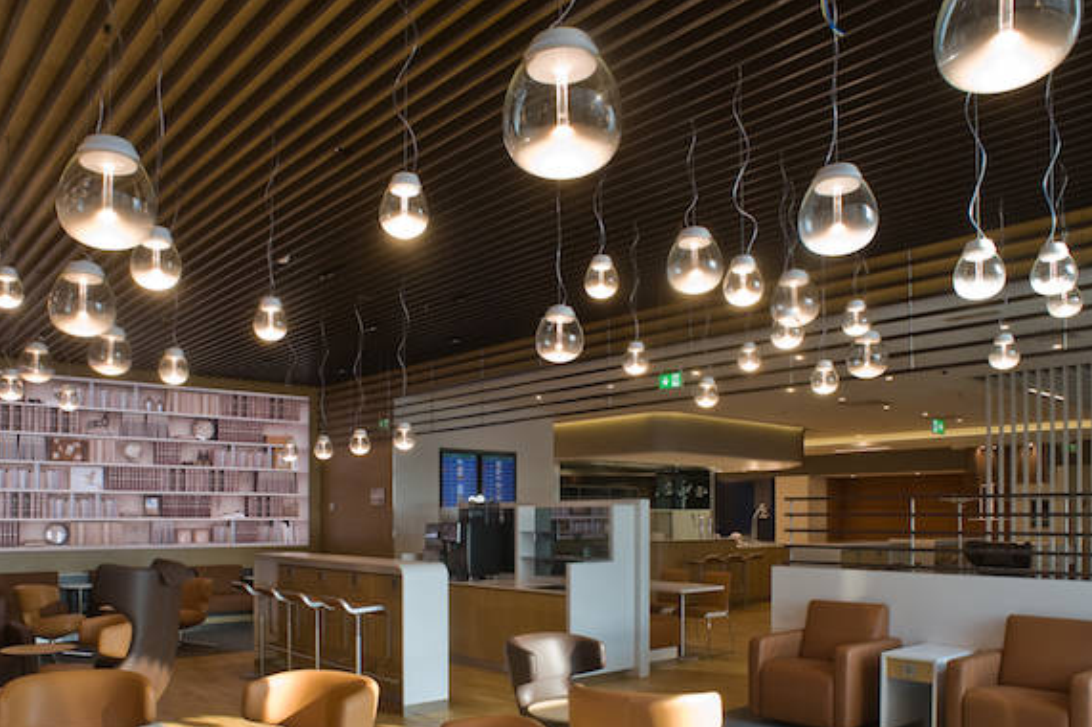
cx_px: 484
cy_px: 507
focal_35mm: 28
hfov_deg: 65.3
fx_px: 849
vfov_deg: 45.4
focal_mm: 20
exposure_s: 1/6
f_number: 13
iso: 200
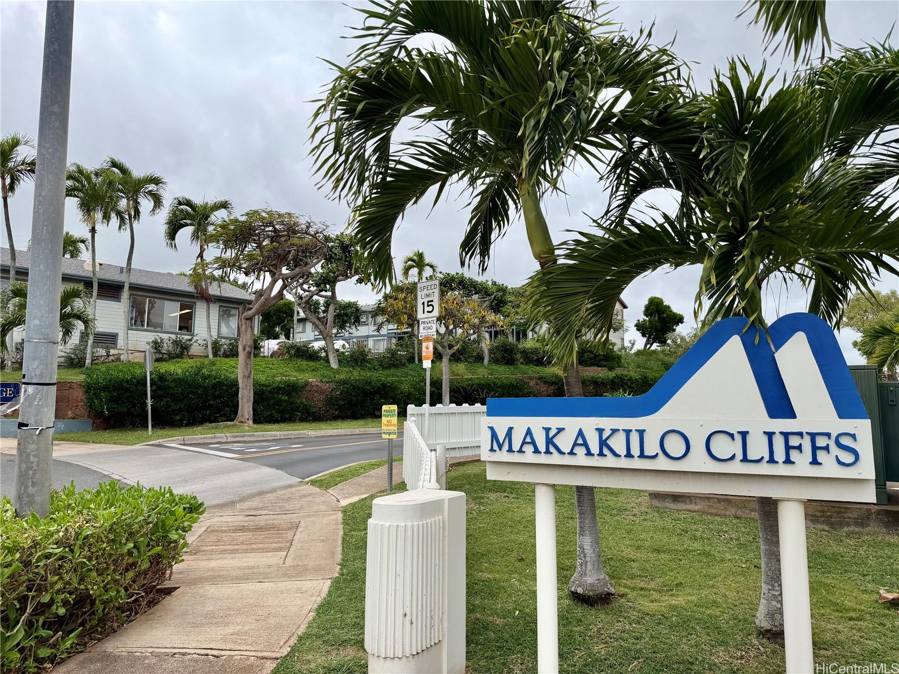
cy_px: 337
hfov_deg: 71.6
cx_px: 450
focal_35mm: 24
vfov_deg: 56.8
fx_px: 623
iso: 80
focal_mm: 6.76
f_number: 1.78
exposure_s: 1/2907
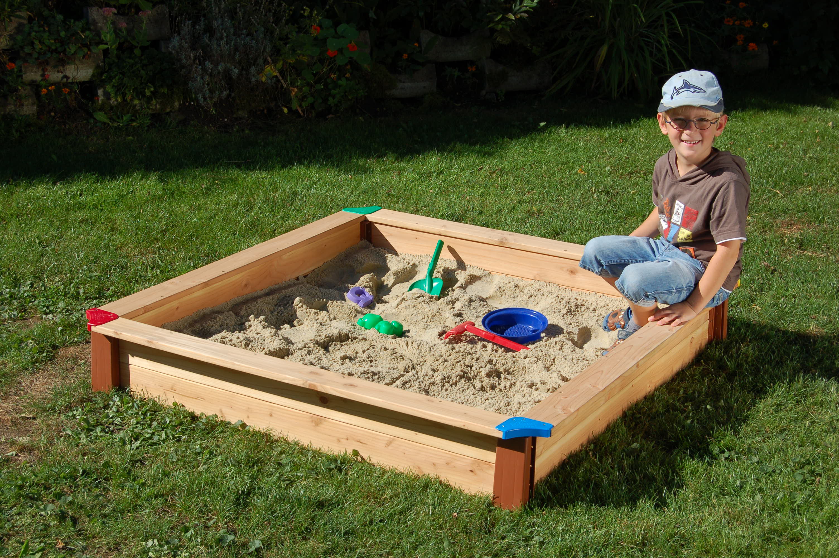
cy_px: 279
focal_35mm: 60
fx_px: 1397
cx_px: 420
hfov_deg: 33.4
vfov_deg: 22.6
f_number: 9
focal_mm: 40
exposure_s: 1/320
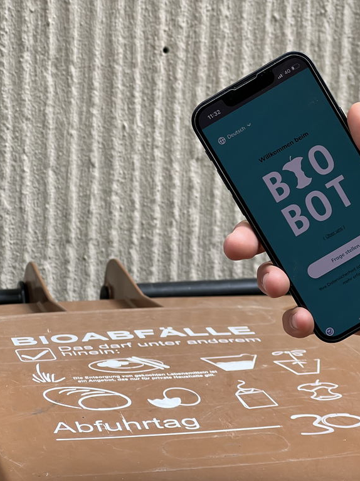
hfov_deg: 14.4
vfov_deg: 19.1
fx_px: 1429
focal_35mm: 103
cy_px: 240
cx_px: 213
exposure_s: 1/99
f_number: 2.8
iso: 50
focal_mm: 9
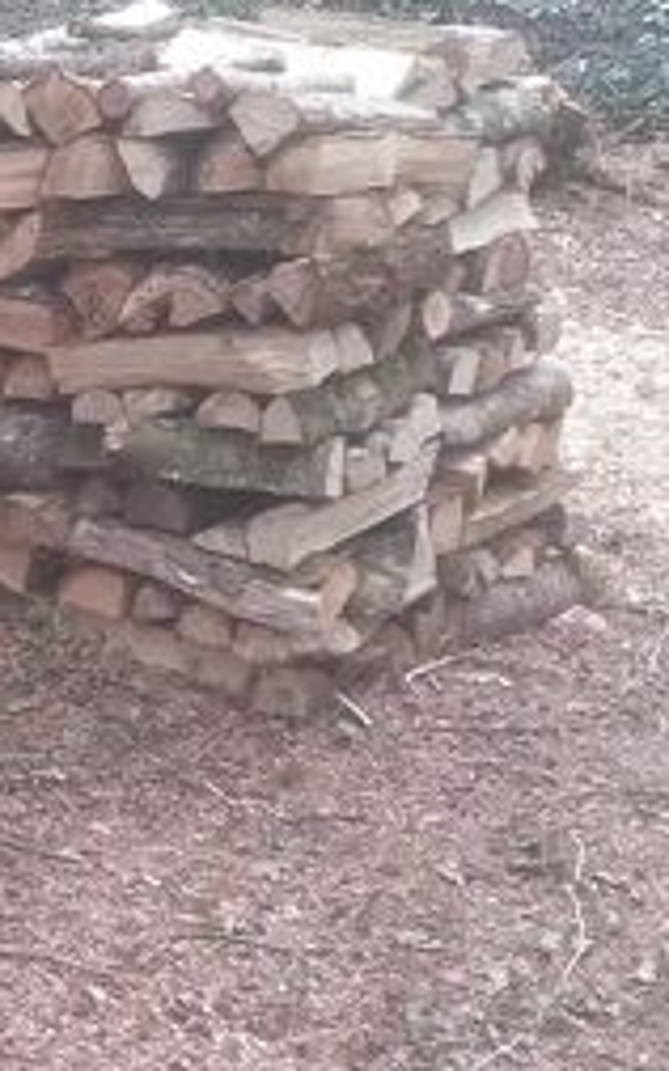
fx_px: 2423
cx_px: -275
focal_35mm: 83
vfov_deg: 24.9
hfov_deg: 14.8
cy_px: 428
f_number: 2.2
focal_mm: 3.3
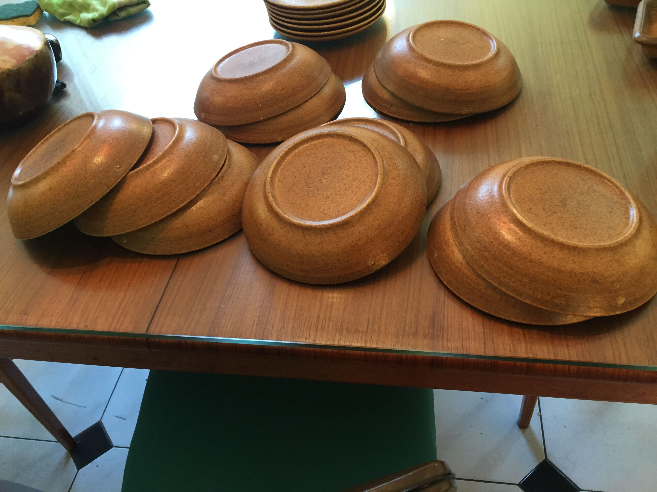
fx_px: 550
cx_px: 328
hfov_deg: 61.7
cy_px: 246
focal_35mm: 29
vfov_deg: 48.2
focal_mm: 4.15
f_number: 2.2
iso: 160
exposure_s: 1/33
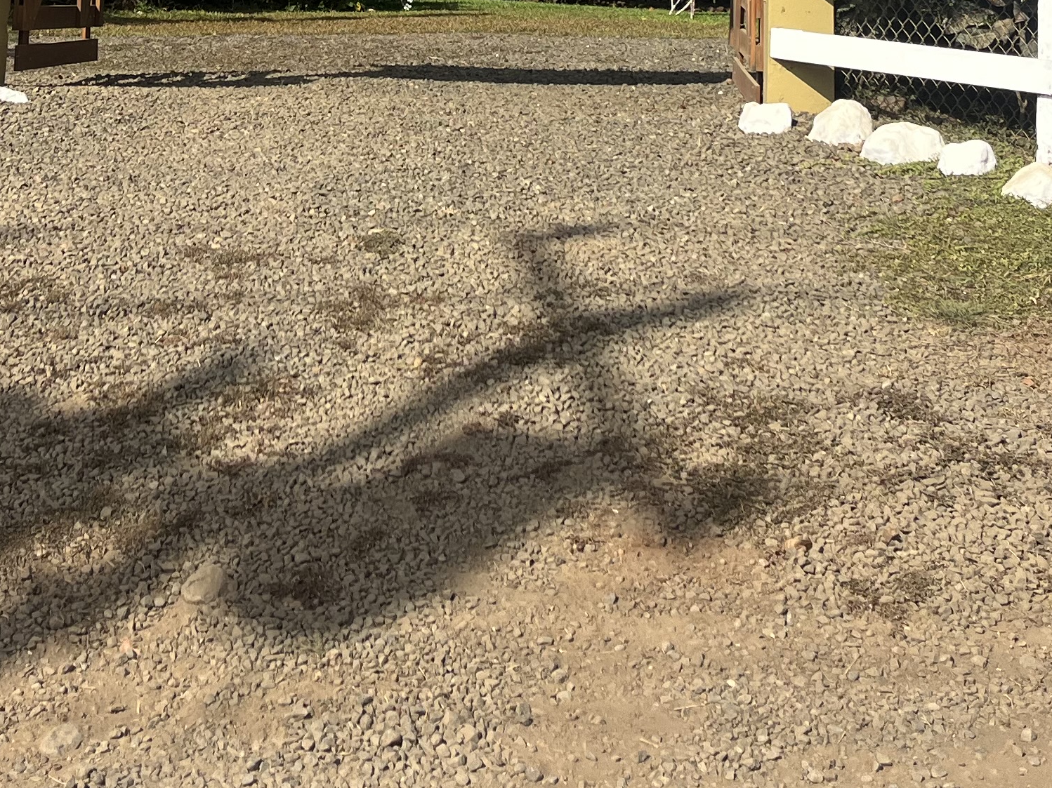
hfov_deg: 27.7
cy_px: -258
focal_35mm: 70
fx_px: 2127
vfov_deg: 19.3
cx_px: 402
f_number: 1.6
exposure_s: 1/4310
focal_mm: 5.1
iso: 50
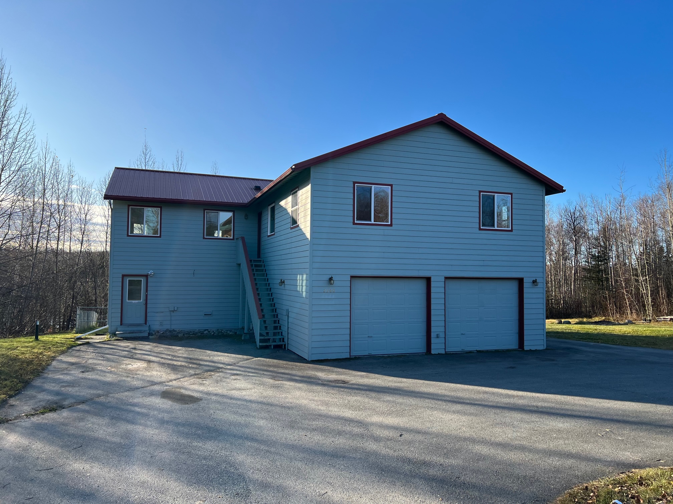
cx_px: 336
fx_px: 505
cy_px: 252
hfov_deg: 67.3
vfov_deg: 53.1
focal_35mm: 26
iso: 50
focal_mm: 5.7
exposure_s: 1/2353
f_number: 1.5
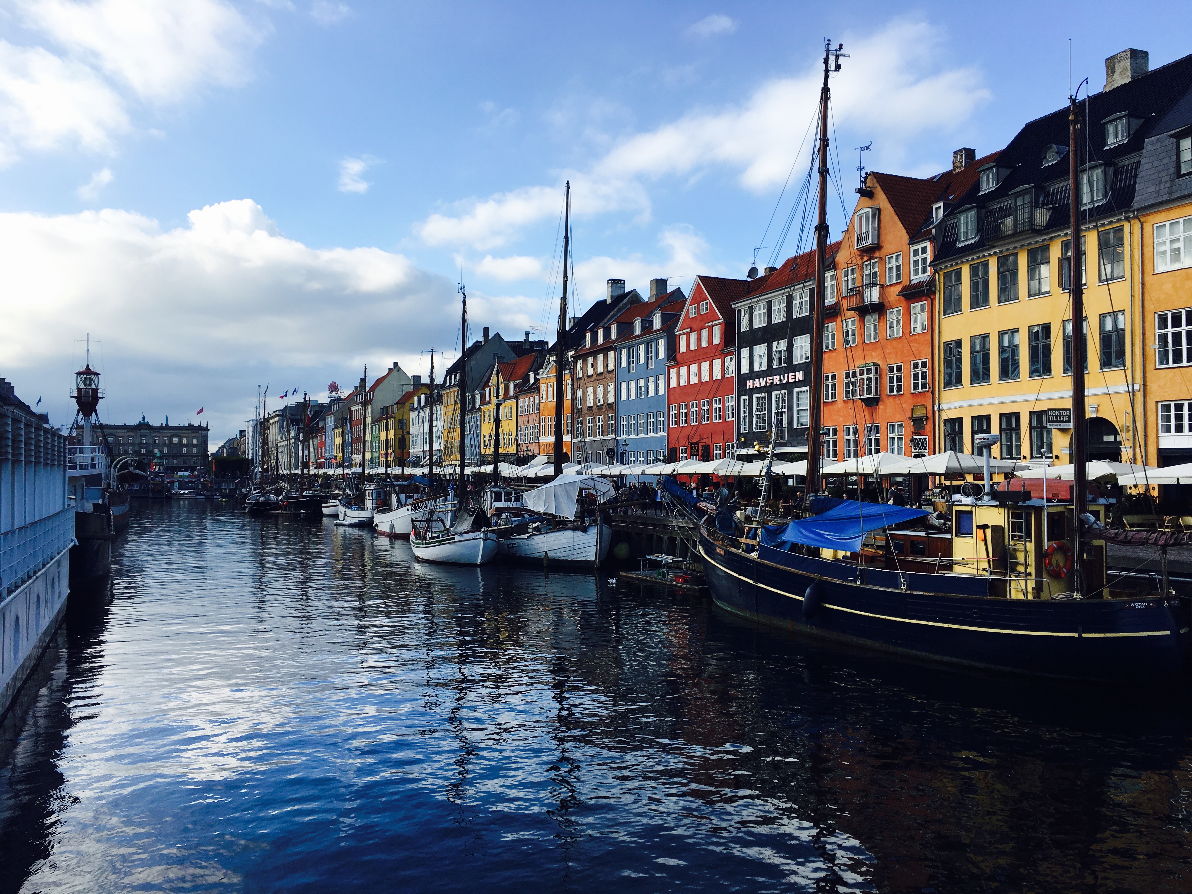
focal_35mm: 29
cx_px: 596
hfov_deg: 61.7
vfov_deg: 48.2
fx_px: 999
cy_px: 447
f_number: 2.2
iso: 25
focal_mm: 4.15
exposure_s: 1/1012
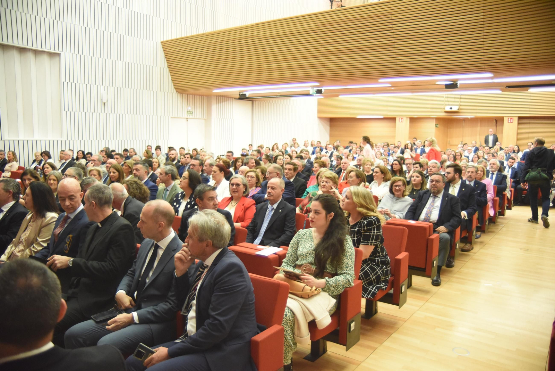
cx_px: 278
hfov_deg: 63.6
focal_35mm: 29
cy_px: 186
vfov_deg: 45.0
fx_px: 447
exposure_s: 1/100
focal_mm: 29
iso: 5600
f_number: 4
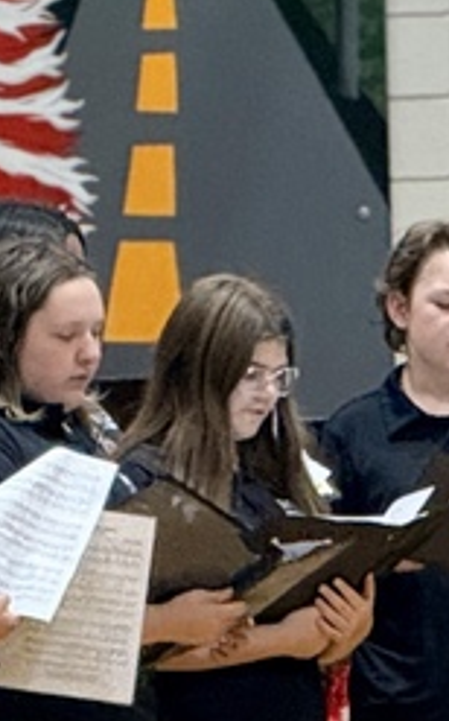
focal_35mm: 527
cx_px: 781
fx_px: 10336
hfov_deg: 2.5
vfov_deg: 4.0
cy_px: 776
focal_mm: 15.66
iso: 500
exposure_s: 1/120
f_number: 2.8
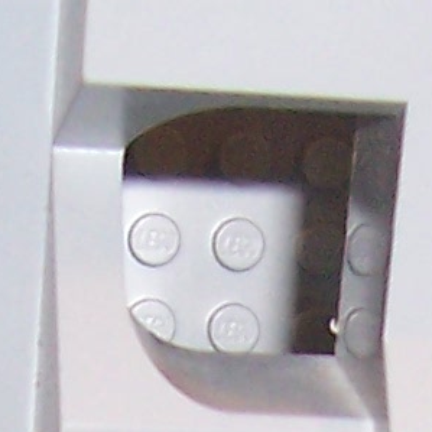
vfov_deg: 6.3
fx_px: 3629
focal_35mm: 257
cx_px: 546
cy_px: 1260
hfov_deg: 6.8
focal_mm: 5.6
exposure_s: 1/60
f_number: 2.7
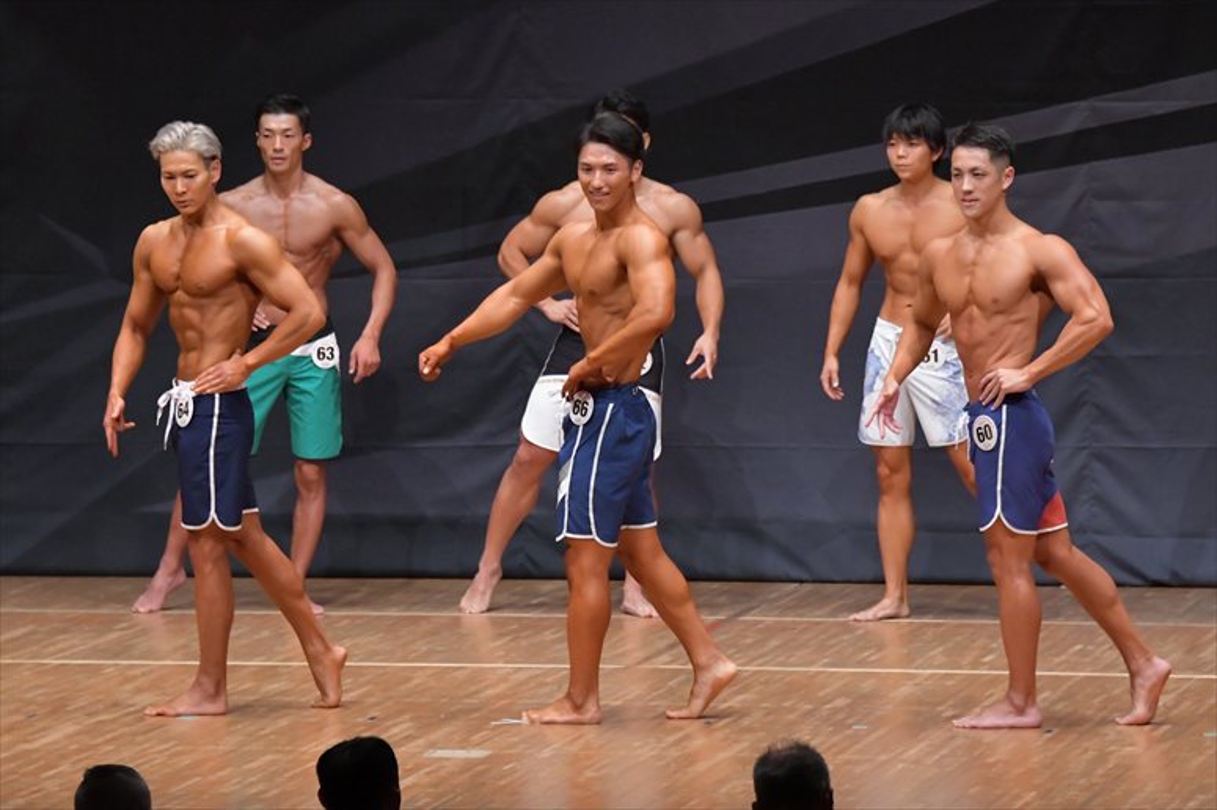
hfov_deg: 8.6
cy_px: 405
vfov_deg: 5.7
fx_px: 8109
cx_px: 608
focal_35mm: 240
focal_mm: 160
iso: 6400
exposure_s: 1/400
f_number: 5.6
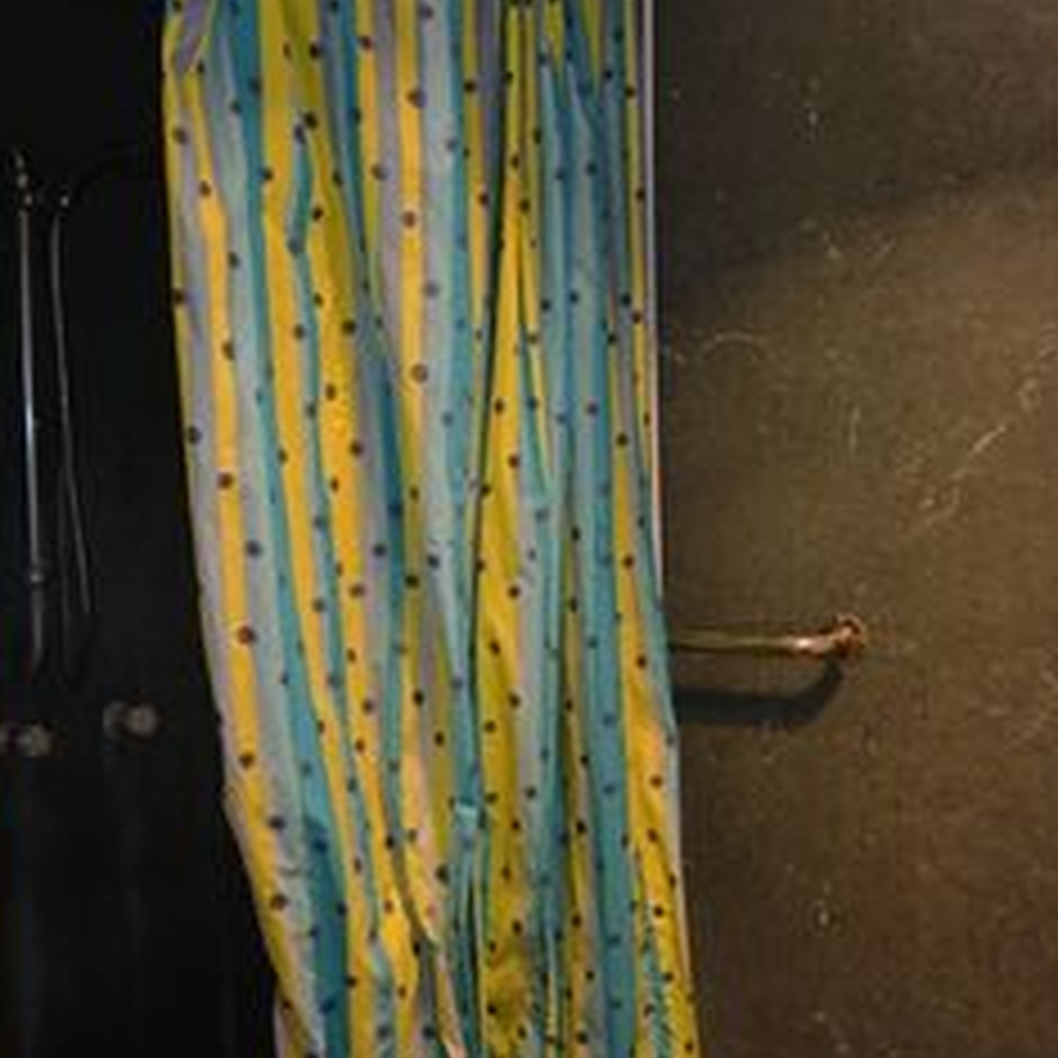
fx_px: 1764
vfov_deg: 33.4
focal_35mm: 51
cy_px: 597
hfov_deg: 32.3
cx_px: 873
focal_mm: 20
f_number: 3.5
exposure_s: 1/125
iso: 400
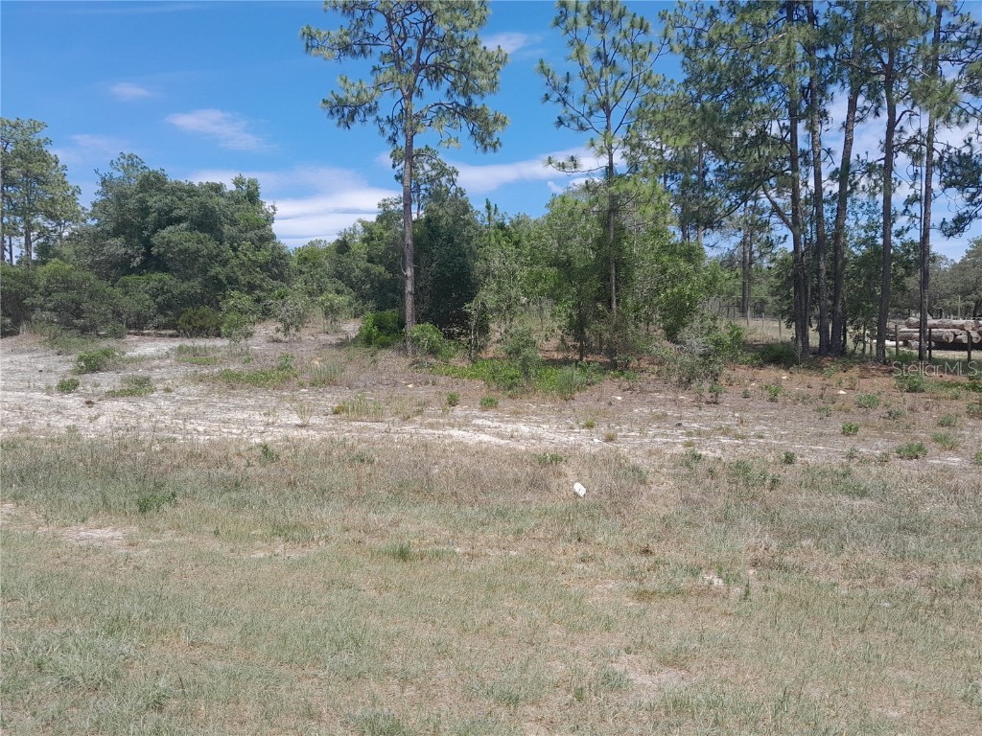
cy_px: 368
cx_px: 491
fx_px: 766
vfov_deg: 51.4
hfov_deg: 65.3
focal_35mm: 27
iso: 40
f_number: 1.8
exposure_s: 1/405
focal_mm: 4
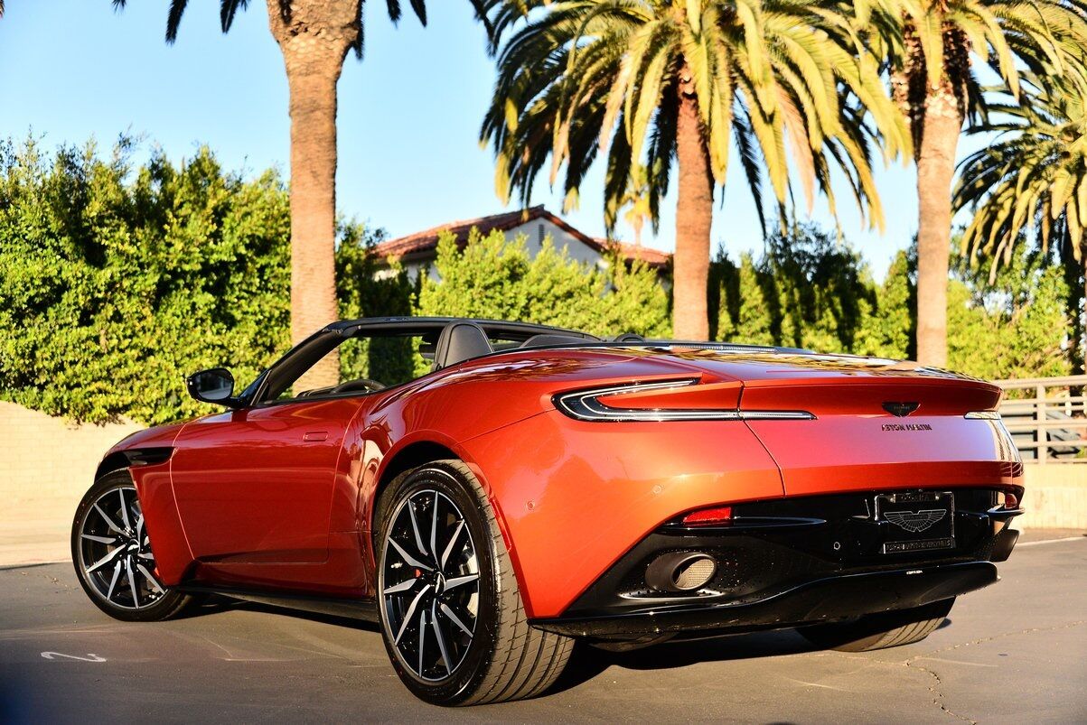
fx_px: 1359
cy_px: 362
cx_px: 544
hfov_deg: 43.6
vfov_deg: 29.9
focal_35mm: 45
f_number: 4.2
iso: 640
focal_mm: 45
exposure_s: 1/1000
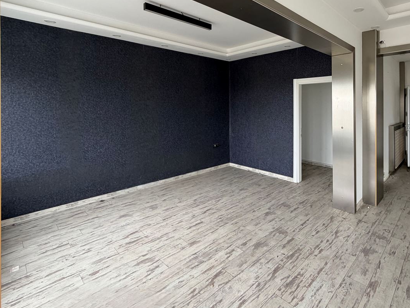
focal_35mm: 19
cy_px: 106
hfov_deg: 82.1
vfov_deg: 67.1
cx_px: 270
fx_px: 225
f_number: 2.2
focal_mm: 2.22
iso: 125
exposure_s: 1/121
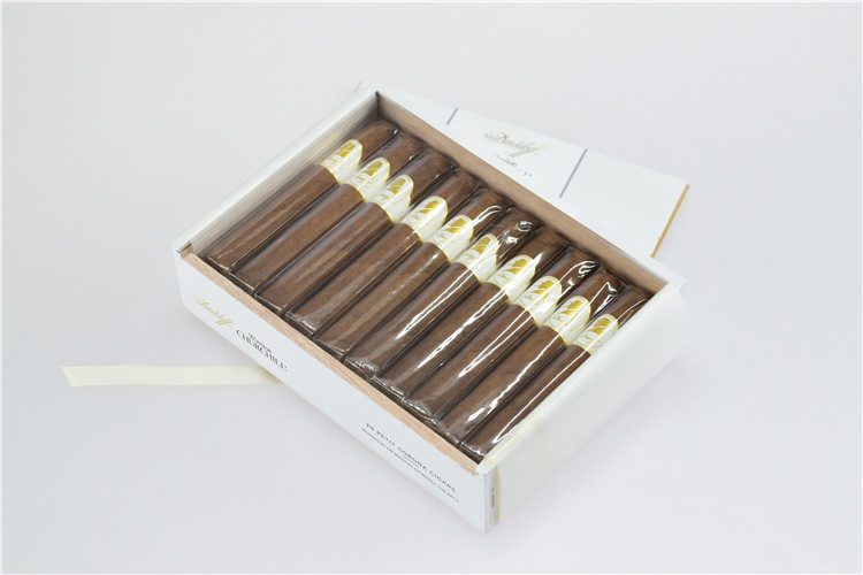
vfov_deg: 18.2
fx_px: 1798
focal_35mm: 75
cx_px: 432
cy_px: 288
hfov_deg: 27.0
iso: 800
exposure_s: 1/200
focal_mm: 50
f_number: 6.3
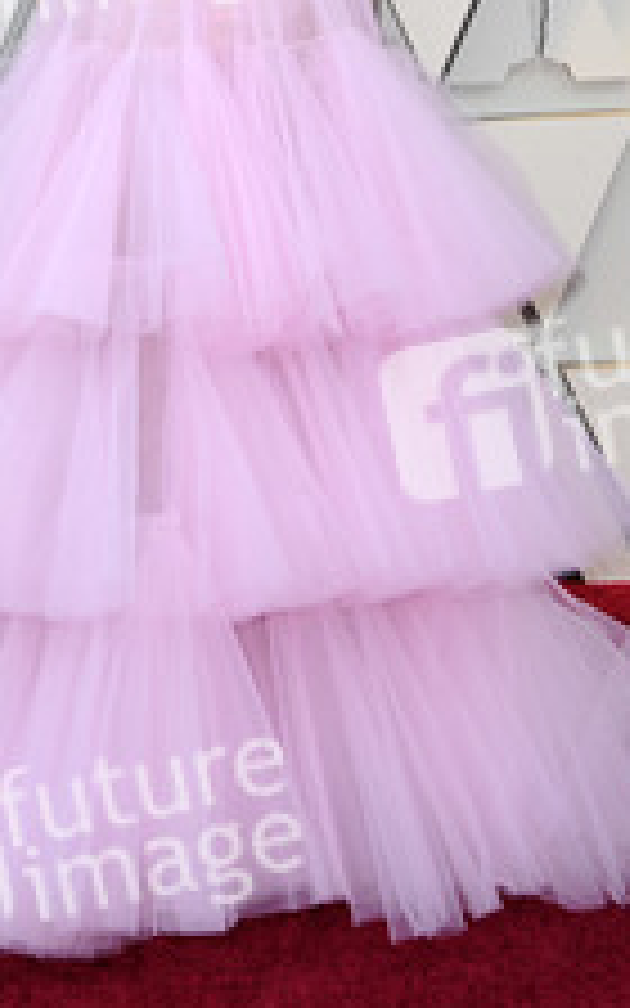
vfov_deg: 20.5
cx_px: 205
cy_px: 171
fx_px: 2747
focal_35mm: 100
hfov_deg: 13.1
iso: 800
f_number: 8
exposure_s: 1/250
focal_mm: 55
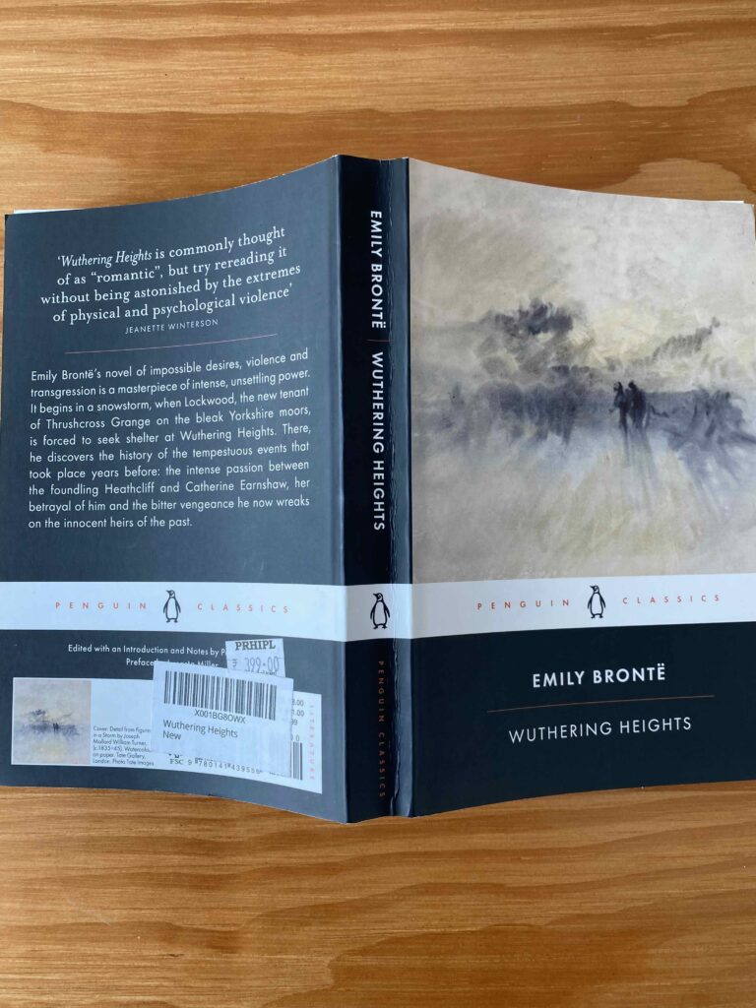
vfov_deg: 67.3
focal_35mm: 26
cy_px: 504
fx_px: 757
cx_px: 378
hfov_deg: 53.1
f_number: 1.8
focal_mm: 4.25
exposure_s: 1/122
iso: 50
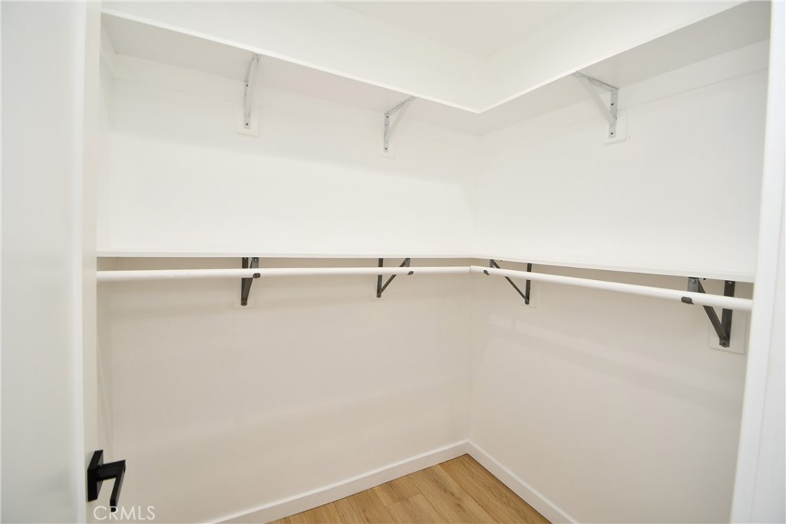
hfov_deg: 100.4
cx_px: 393
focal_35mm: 15
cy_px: 262
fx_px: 328
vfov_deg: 77.3
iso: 200
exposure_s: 1/80
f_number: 4.5
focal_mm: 10
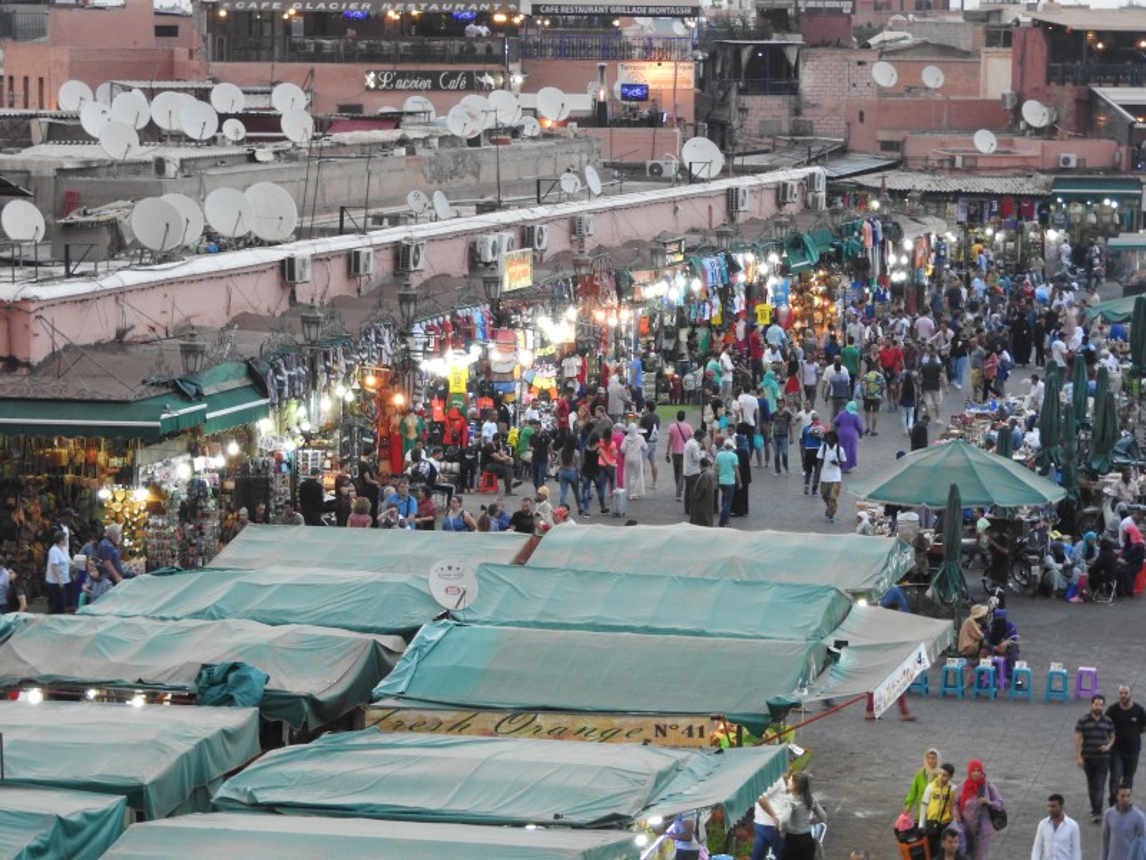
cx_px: 573
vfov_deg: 11.9
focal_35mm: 125
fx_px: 4138
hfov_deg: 15.8
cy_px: 430
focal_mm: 22.4
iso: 400
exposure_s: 1/25
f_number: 5
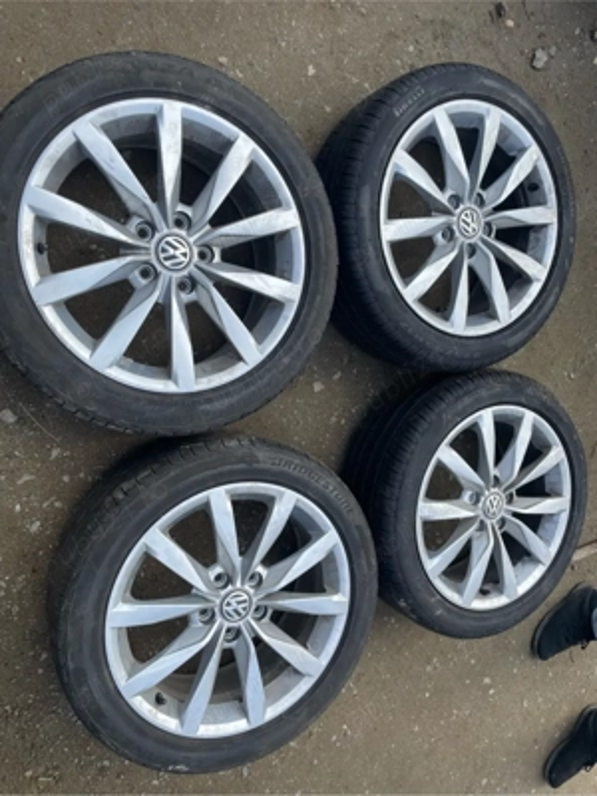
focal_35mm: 26
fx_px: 598
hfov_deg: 53.1
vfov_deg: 67.3
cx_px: 298
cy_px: 398
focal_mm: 4.2
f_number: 1.6
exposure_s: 1/694
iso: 32
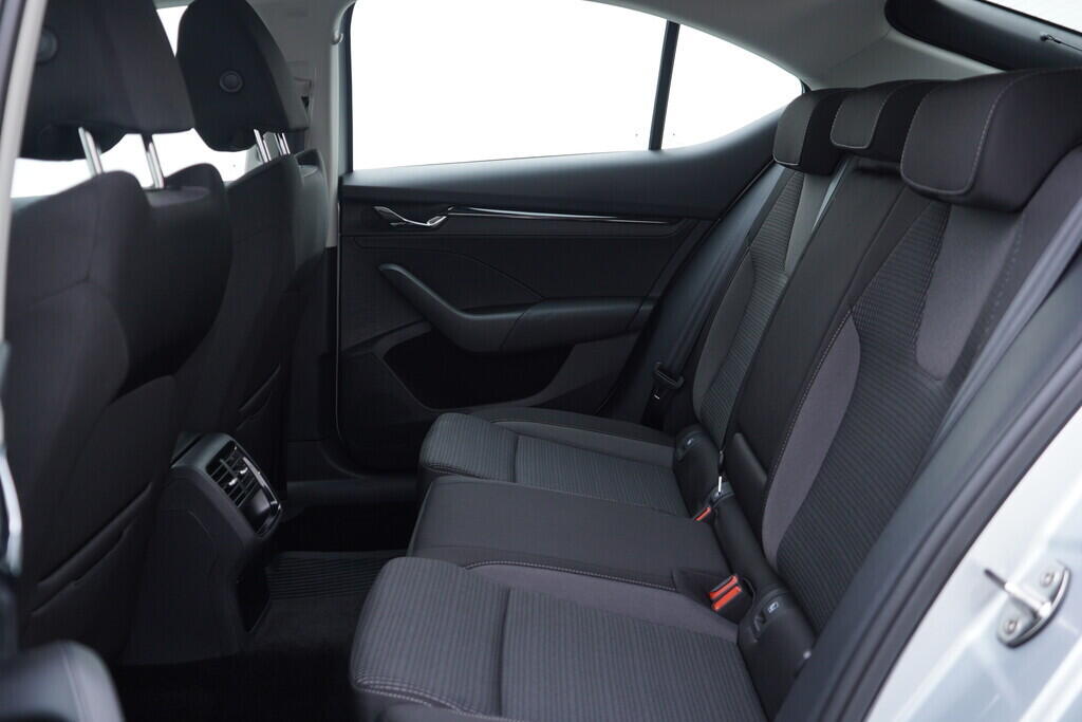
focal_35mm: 36
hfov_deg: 53.1
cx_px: 541
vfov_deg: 36.9
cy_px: 361
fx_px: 1082
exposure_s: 1/40
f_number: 2.8
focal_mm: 24
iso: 160
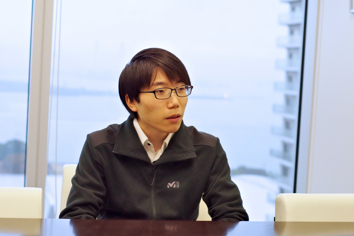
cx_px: 179
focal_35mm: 77
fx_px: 756
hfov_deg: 26.3
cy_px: 117
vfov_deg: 17.7
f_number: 4
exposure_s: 1/400
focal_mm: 50
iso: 4000
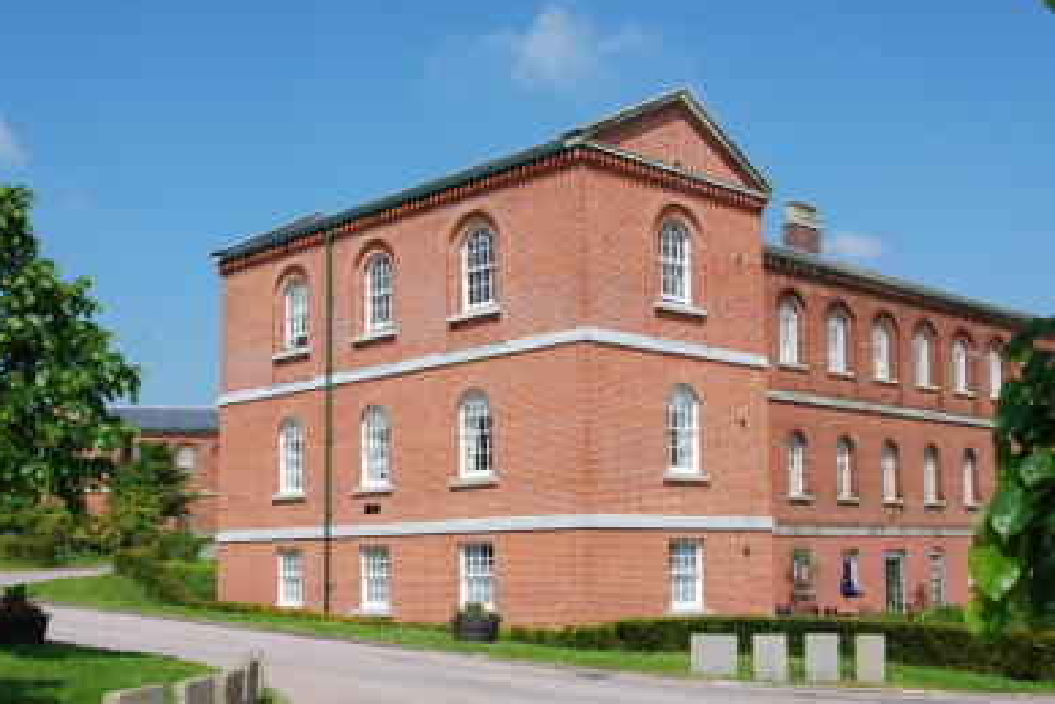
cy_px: 379
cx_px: 525
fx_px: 1290
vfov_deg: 30.5
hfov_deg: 44.5
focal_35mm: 44
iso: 200
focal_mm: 24
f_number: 14
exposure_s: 1/160
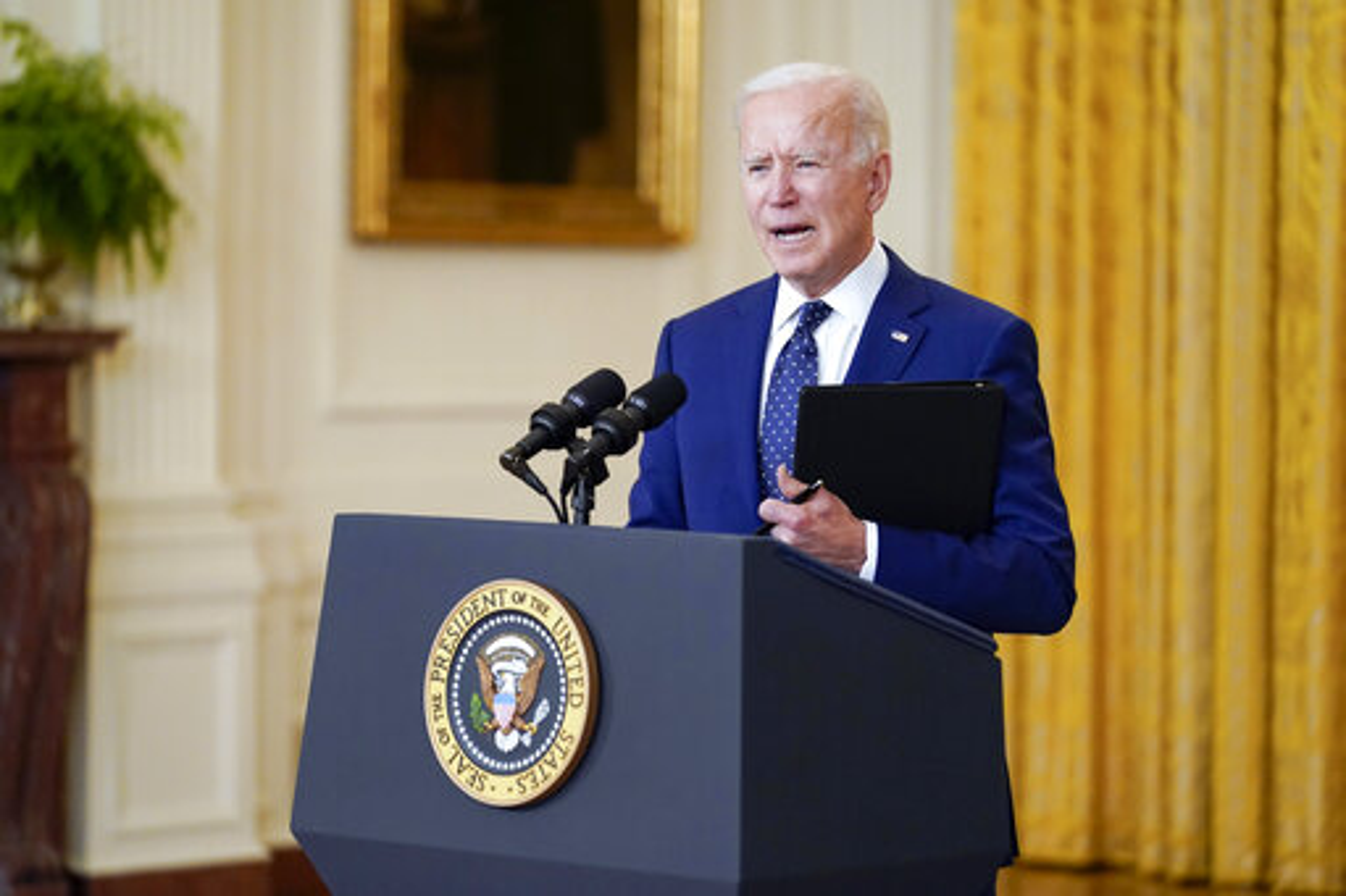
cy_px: 448
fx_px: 4859
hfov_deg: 15.8
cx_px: 673
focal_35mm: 130
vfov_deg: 10.5
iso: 4000
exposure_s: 1/400
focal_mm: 130
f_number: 2.8
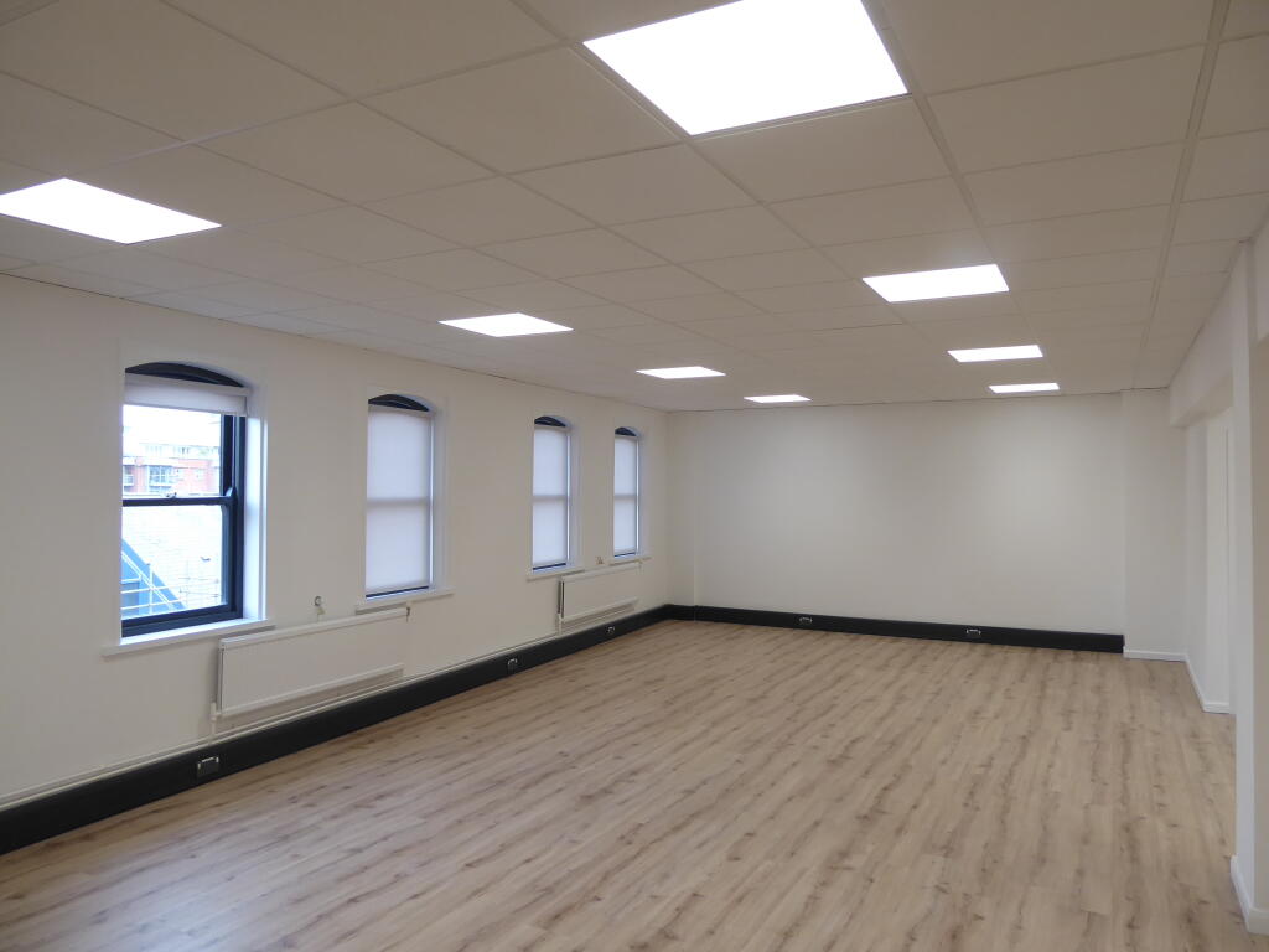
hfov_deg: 71.6
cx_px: 634
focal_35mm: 24
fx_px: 880
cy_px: 476
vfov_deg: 56.8
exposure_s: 1/60
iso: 160
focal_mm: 4.3
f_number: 3.3
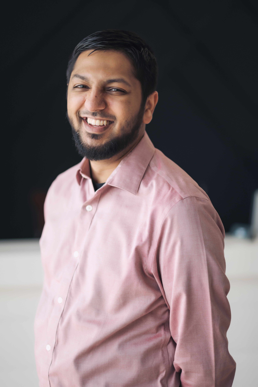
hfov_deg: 16.1
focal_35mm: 85
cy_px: 194
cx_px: 129
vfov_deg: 23.9
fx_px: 915
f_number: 1.8
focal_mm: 85
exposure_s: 1/1000
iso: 500
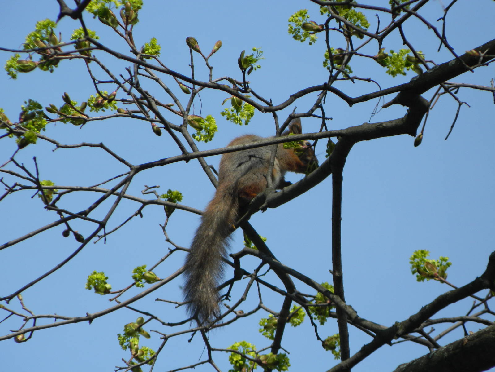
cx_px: 248
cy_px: 186
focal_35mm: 525
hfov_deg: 3.8
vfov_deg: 2.8
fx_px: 7507
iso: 80
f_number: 5.8
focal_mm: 94.5
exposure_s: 1/320
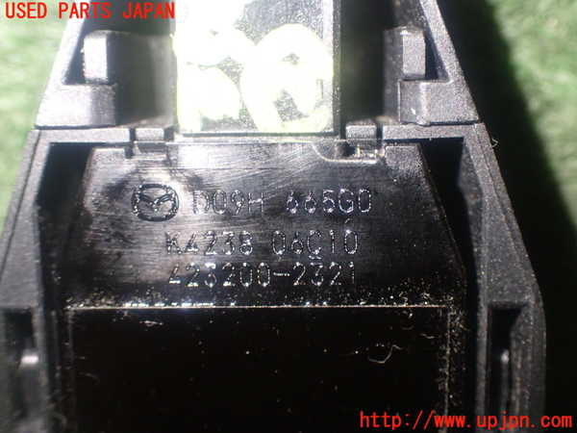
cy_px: 216
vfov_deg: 29.1
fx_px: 833
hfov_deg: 38.2
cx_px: 288
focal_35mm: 50
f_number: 3.2
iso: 800
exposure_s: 1/30
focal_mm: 9.01
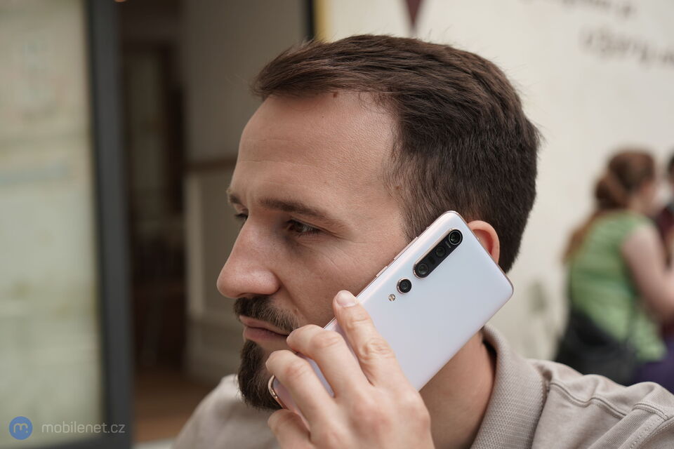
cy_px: 224
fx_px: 973
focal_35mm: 52
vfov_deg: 26.0
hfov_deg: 38.2
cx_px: 337
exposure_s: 1/200
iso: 100
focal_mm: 52
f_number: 4
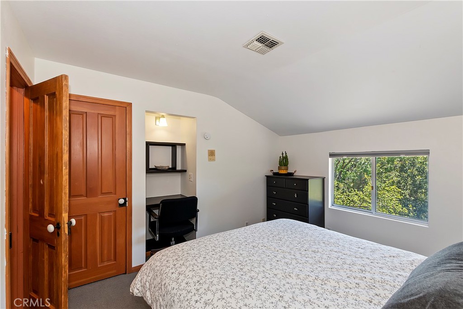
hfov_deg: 100.4
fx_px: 193
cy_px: 154
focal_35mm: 15
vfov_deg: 77.3
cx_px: 232
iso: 400
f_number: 8
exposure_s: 1/30
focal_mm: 10
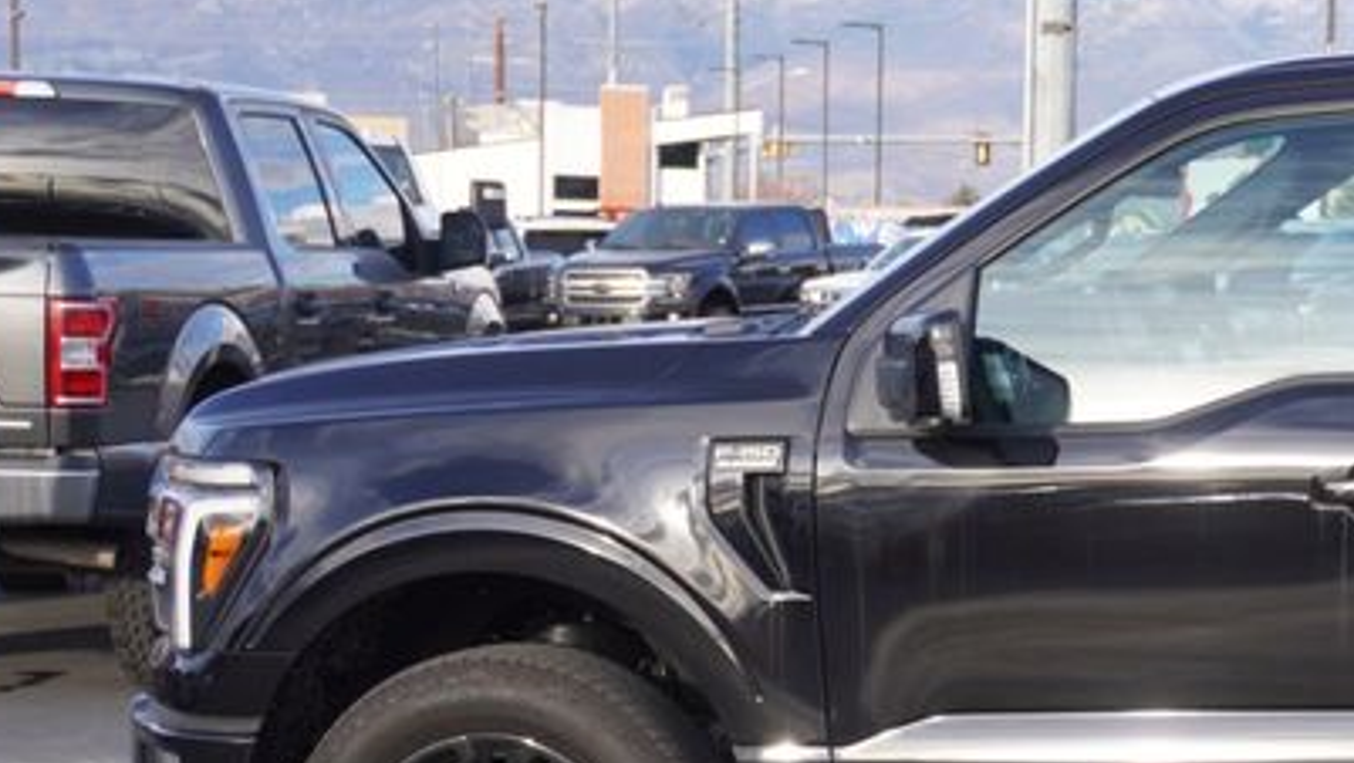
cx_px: 1682
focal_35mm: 124
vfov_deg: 9.7
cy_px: 641
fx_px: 4466
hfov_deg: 16.4
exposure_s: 1/100
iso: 100
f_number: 6.3
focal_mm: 31
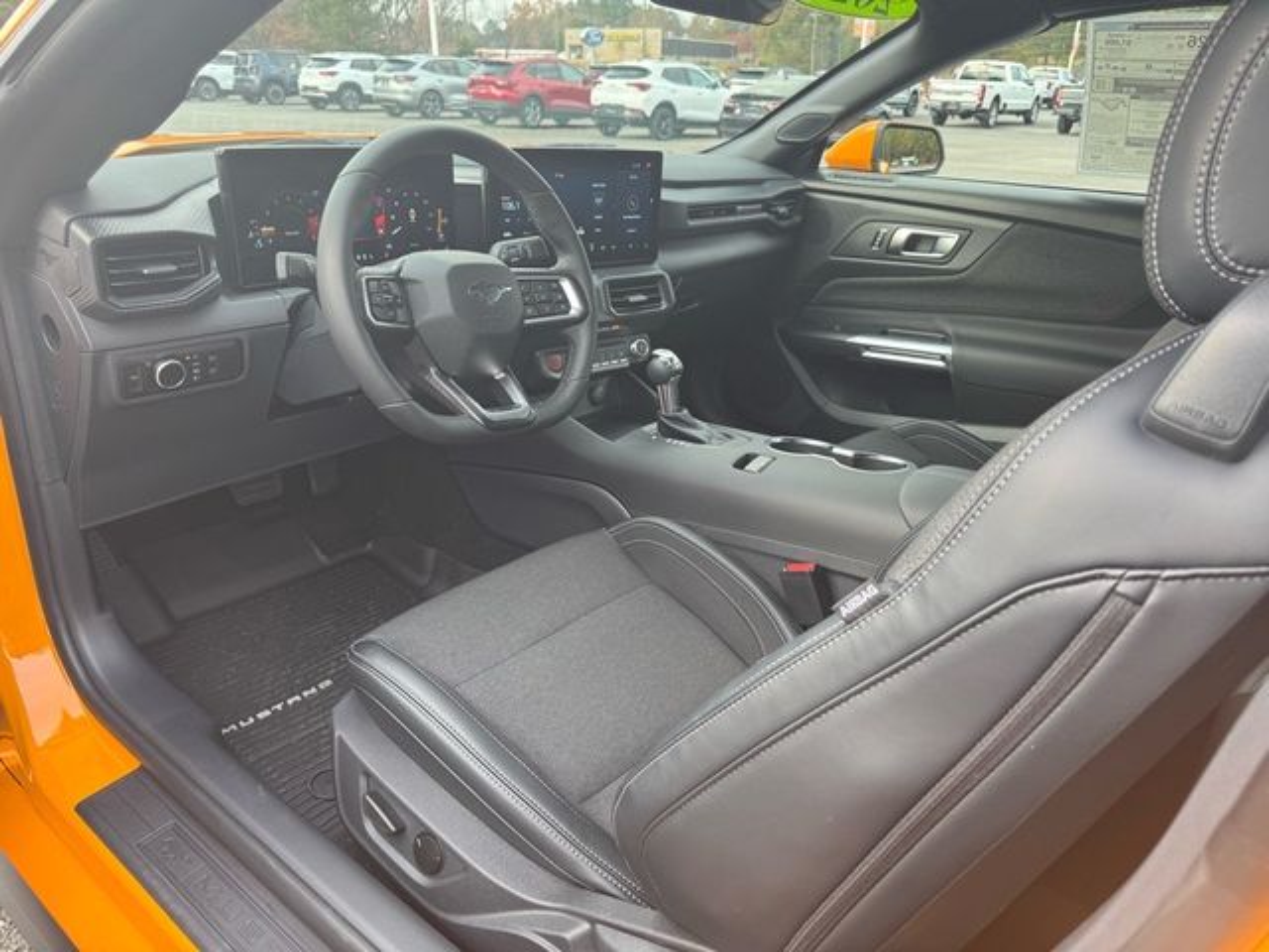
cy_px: 476
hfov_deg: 71.6
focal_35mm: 24
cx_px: 634
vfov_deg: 56.8
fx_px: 880
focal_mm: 6.76
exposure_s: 1/121
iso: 64
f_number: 1.78
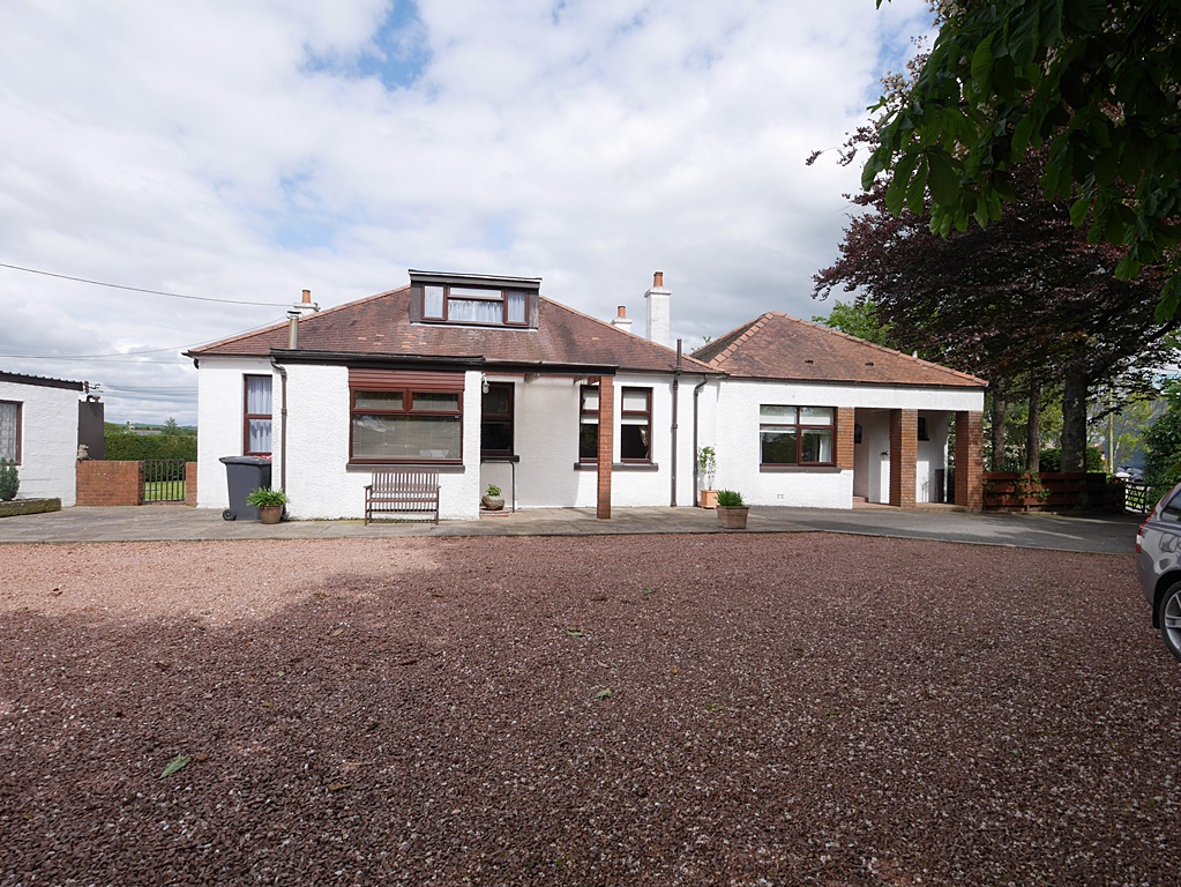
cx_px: 590
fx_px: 614
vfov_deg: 71.6
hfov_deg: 87.7
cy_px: 444
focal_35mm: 18
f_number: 8
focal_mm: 9
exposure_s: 1/400
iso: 200
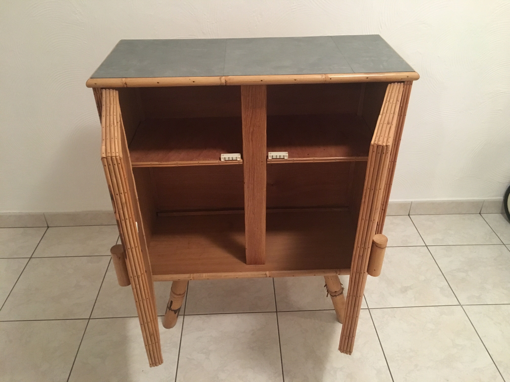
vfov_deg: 48.2
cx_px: 255
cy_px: 191
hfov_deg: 61.7
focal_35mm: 29
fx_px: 427
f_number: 2.2
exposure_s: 1/17
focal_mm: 4.15
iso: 320
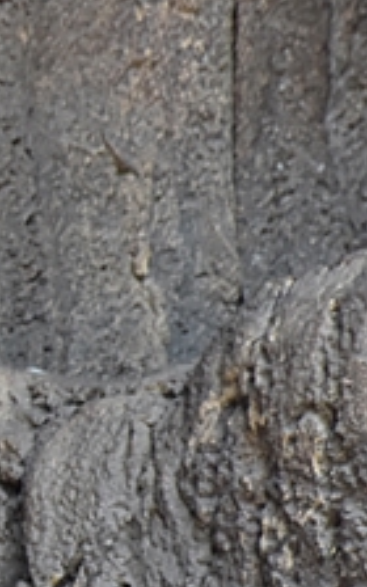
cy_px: 216
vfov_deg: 2.1
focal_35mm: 979
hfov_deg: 1.3
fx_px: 15667
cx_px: -661
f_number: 5.6
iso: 800
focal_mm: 140
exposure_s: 1/160
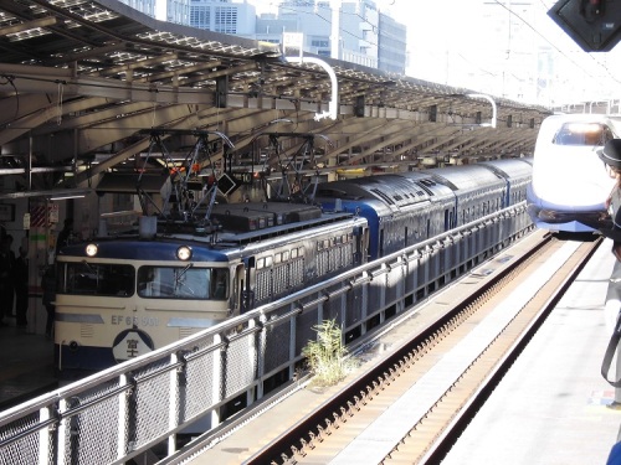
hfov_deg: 18.4
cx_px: 310
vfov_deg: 13.8
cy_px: 232
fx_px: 1920
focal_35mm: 107
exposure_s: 1/125
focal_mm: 19
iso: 160
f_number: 5
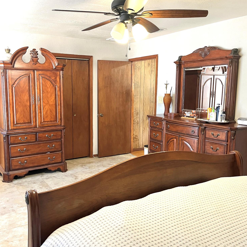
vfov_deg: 51.1
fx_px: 258
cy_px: 120
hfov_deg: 50.9
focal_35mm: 32
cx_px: 103
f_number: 1.6
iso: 250
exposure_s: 1/60
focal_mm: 5.1
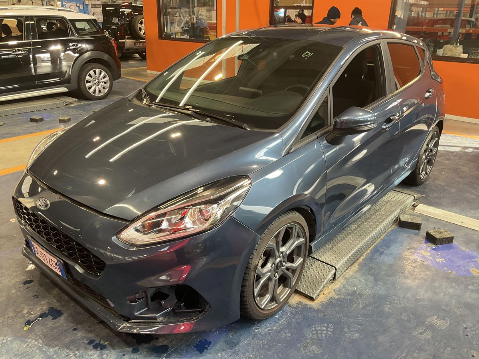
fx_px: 401
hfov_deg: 61.7
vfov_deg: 48.2
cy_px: 180
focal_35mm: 29
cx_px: 240
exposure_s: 1/86
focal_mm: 3
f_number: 1.8
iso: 64
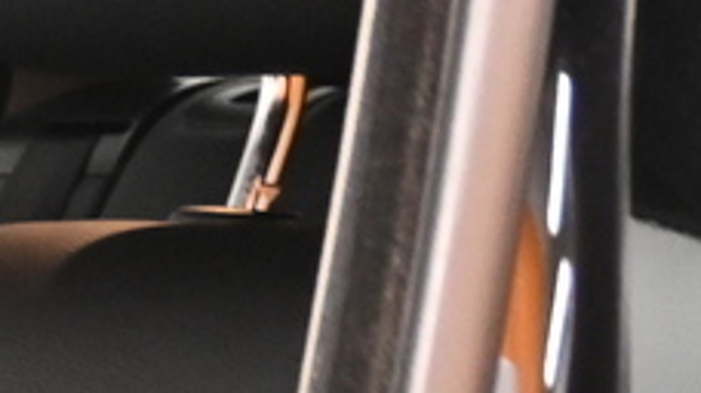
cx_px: -1719
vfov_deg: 5.3
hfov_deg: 7.9
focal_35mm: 218
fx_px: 4048
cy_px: 1105
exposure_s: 1/30
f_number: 3.8
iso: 1800
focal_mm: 19.5
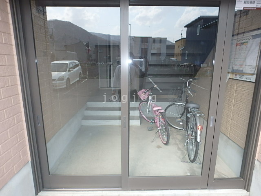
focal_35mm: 21
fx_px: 158
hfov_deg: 79.0
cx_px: 130
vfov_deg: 63.4
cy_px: 98
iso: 125
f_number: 3.5
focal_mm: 3.7
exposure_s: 1/160
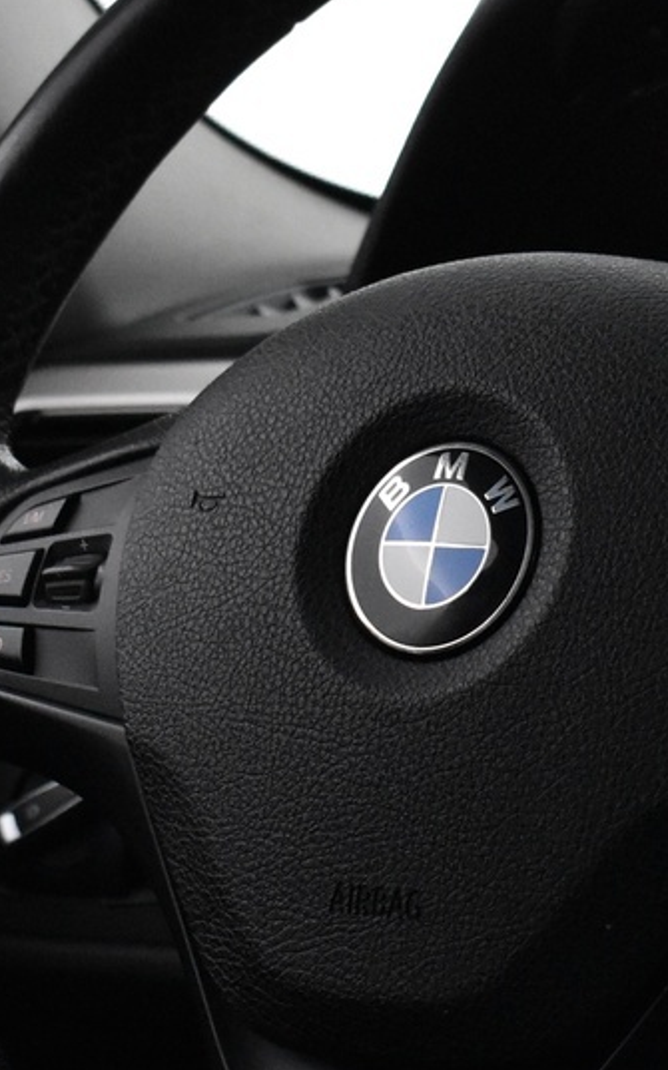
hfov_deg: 10.5
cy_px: 604
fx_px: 3632
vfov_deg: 16.8
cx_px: 599
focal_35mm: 125
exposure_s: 1/80
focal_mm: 27
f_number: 4.5
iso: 3200
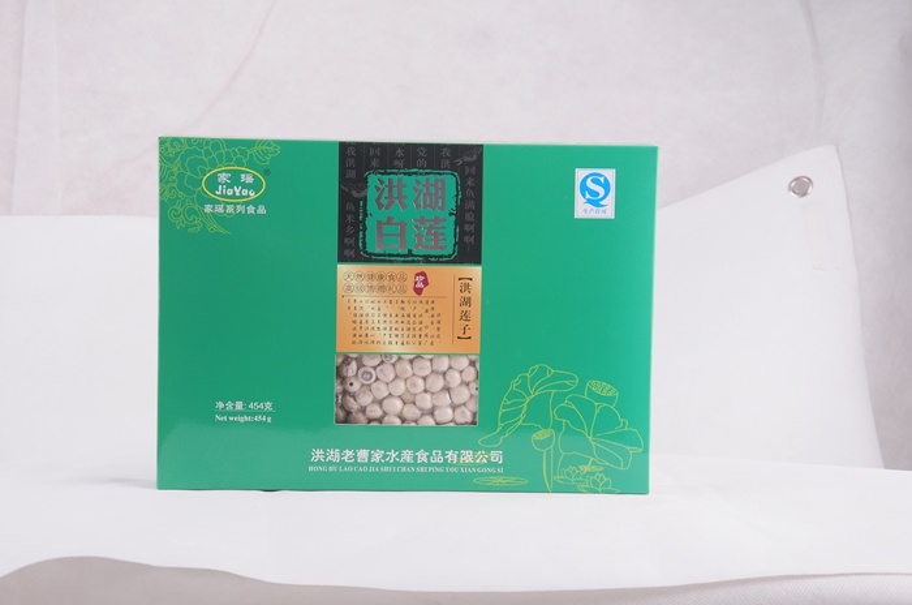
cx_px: 456
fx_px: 2200
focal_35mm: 87
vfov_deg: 15.6
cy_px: 302
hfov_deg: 23.4
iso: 200
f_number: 9
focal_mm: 58
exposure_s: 1/125
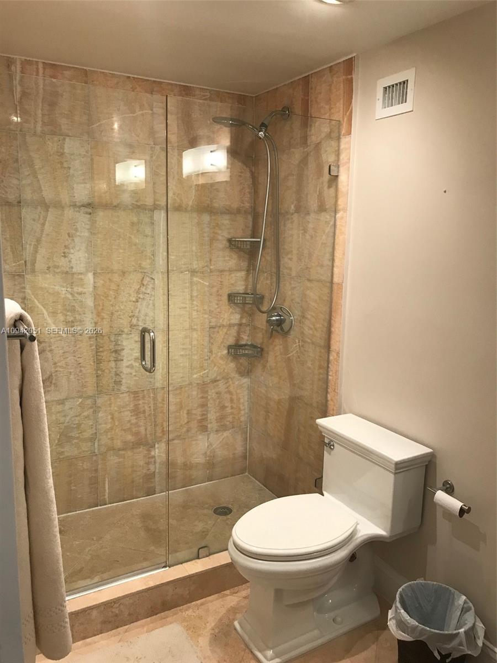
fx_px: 536
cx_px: 248
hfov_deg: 49.7
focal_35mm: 28
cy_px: 332
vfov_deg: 63.4
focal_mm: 3.99
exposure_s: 1/30
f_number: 1.8
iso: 32
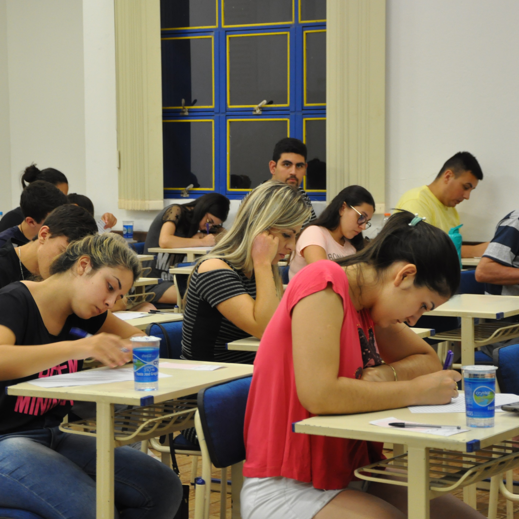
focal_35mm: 93
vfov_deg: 18.7
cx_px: 238
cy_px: 260
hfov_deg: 18.7
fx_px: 1578
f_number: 4.8
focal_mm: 48
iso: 900
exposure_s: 1/30
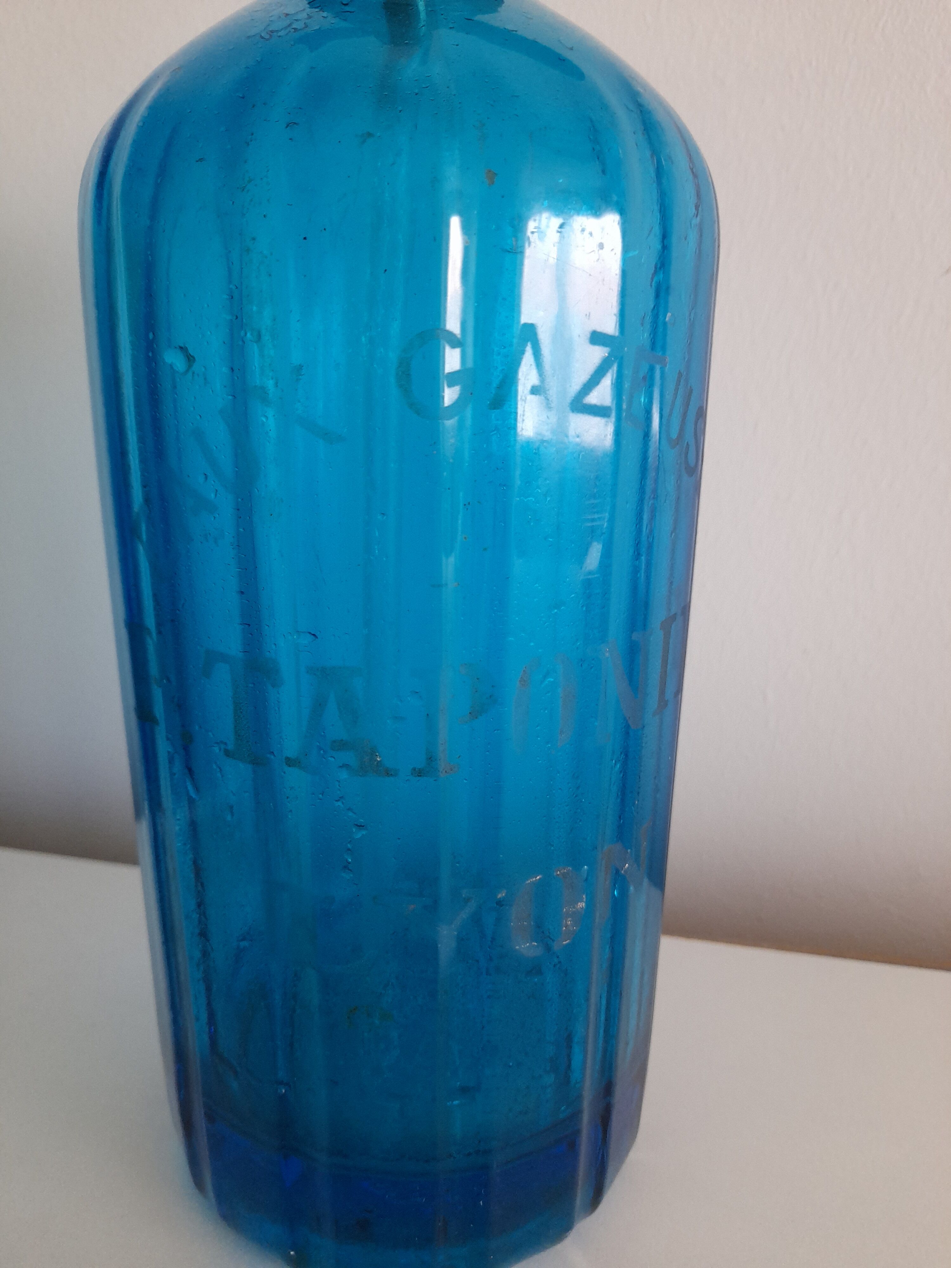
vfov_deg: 69.4
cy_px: 634
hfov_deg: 54.9
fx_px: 916
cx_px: 476
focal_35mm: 25
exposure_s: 1/60
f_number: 2
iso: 250
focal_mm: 4.6
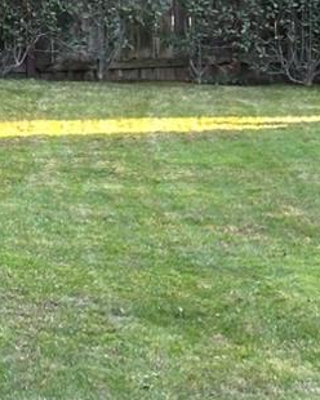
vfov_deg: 8.5
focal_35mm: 227
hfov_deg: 6.8
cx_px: -85
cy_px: 160
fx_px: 2687
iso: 80
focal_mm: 6.86
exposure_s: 1/107
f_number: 1.78
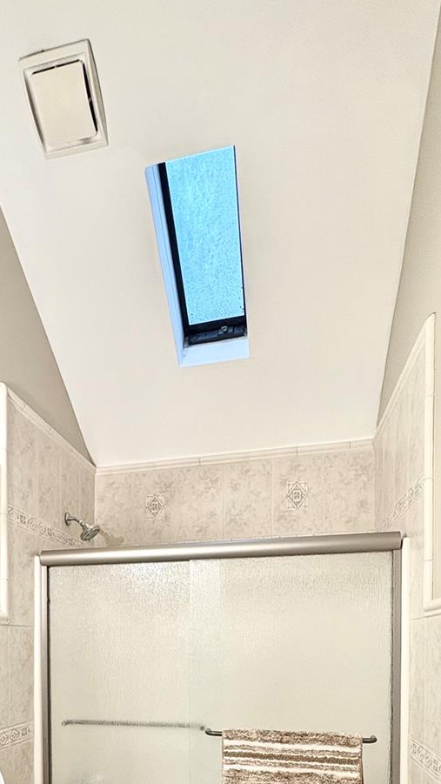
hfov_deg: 43.5
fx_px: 540
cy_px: 647
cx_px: 133
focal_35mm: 26
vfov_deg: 64.4
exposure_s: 1/120
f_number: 2.2
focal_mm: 2.22
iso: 250
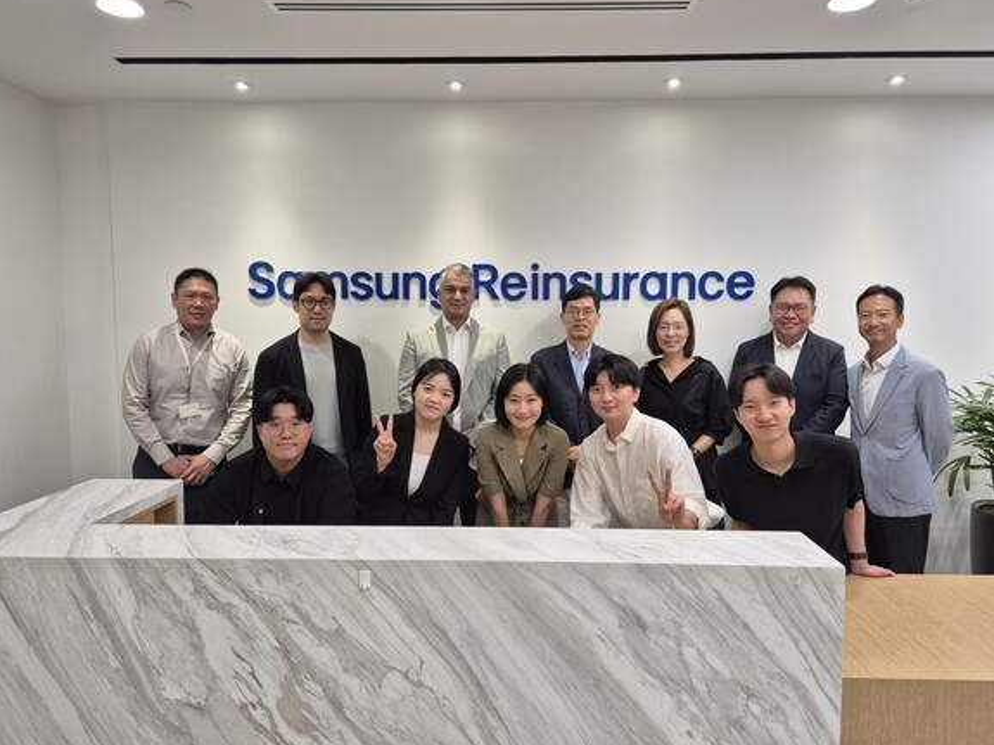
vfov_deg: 56.8
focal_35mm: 24
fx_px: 689
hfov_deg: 71.6
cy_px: 365
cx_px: 503
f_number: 1.8
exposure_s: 1/100
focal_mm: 5.4
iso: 100
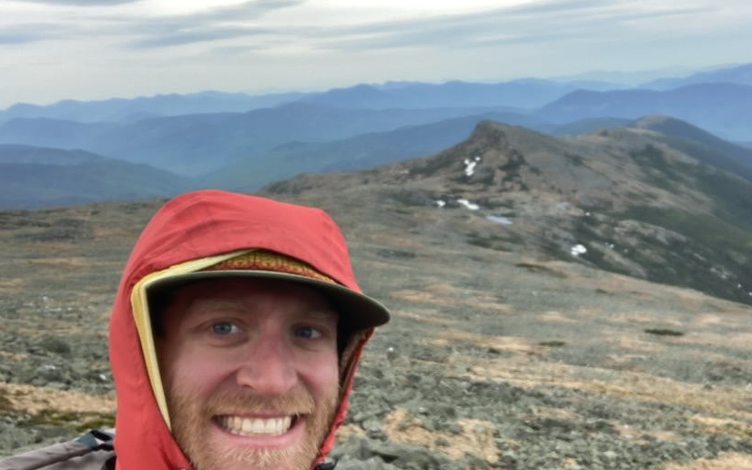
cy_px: 238
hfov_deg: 47.0
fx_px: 861
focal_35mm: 42
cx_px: 439
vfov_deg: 30.5
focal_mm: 2.87
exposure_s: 1/121
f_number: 2.2
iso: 25
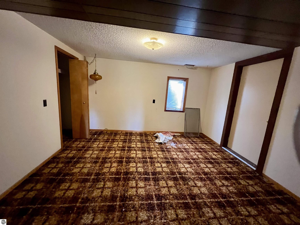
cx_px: 150
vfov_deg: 89.9
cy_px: 112
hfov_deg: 106.2
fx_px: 113
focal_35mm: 13
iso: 800
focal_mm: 1.57
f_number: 1.8
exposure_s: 1/60
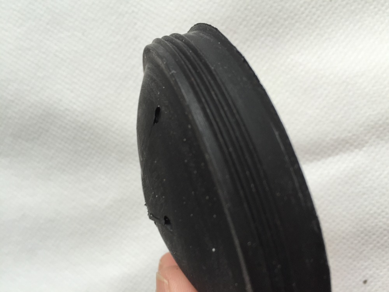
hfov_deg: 61.7
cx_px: 194
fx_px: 326
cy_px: 146
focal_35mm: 29
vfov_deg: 48.2
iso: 32
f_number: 2.2
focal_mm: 4.15
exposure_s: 1/60
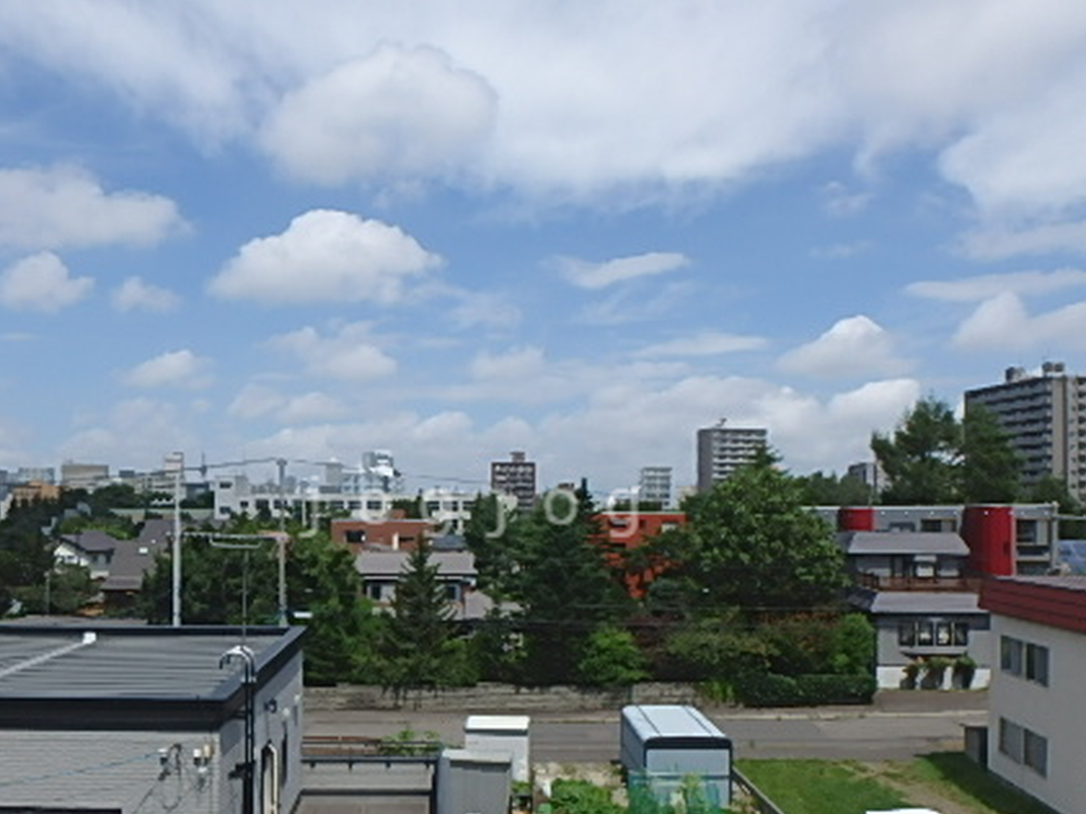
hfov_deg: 56.6
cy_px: 506
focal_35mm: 32
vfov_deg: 43.8
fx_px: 1004
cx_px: 476
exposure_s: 1/640
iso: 125
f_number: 6
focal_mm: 3.7
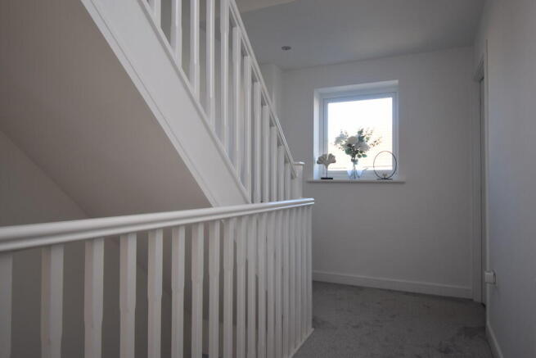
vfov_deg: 53.2
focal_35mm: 24
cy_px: 179
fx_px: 357
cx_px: 268
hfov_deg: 73.7
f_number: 5.6
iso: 400
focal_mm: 16
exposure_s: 1/125
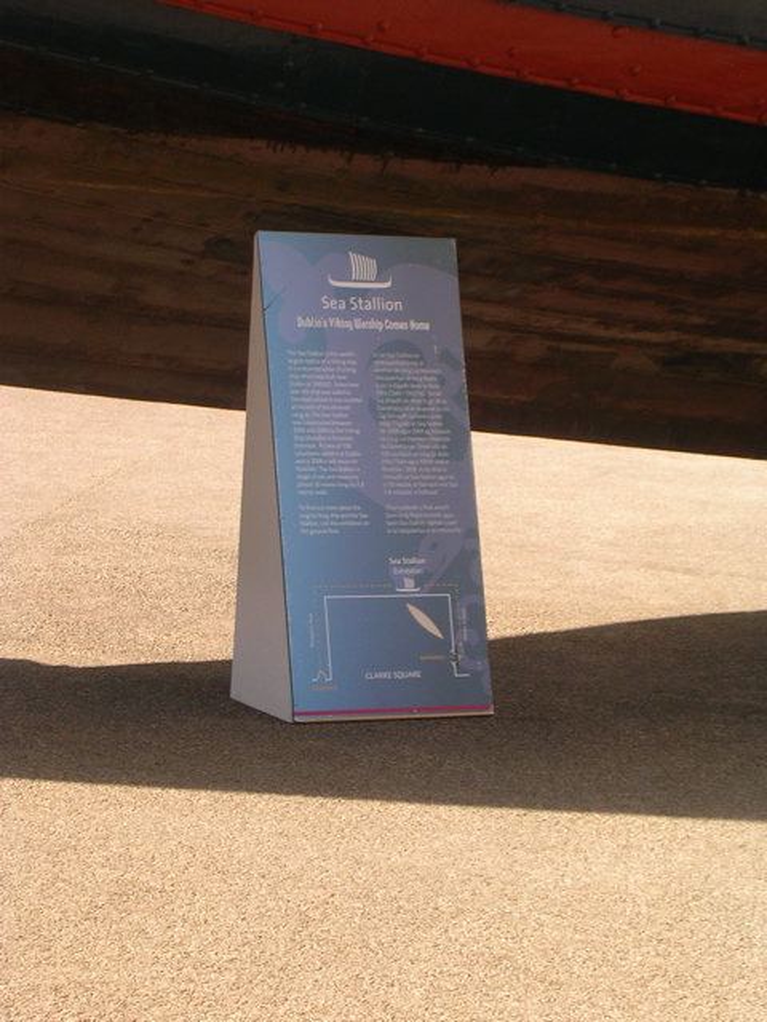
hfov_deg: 12.9
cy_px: 511
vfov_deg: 17.1
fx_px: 3397
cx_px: 384
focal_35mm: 115
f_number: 4.9
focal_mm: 17.4
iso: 50
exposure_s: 1/122
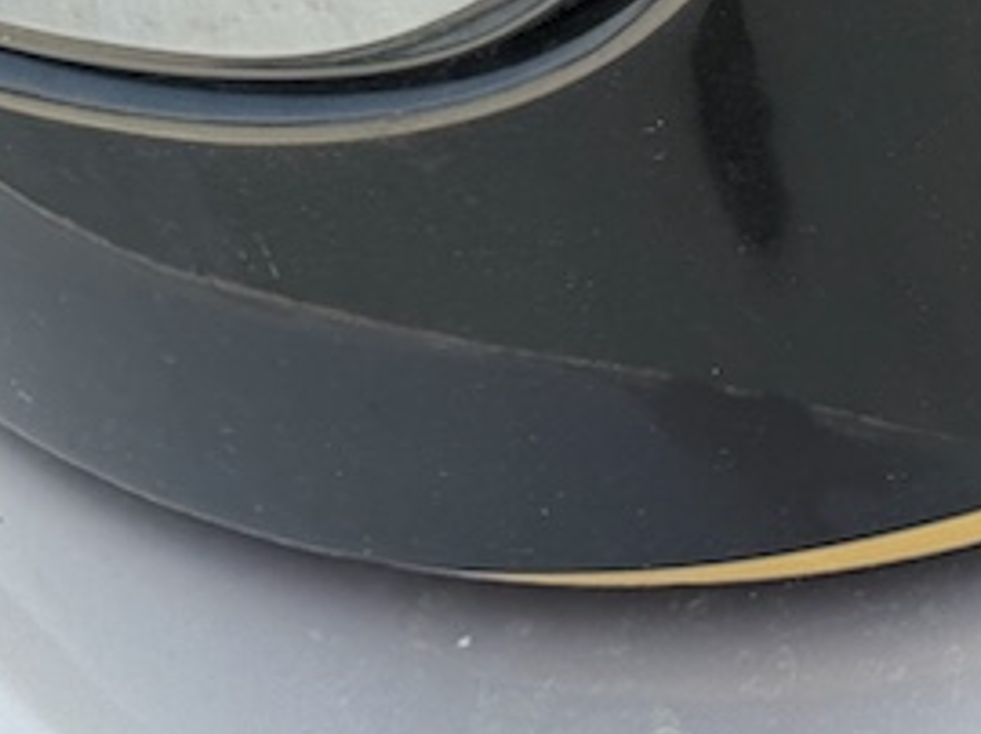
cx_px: 1421
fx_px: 2520
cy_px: 7
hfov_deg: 19.5
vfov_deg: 16.3
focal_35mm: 89
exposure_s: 1/1292
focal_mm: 6.76
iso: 100
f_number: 1.78
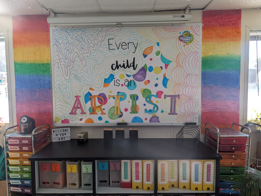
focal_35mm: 24
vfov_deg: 56.9
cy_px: 98
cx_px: 130
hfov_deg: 71.5
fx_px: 181
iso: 20
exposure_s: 1/47.9
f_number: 1.68
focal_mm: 6.9
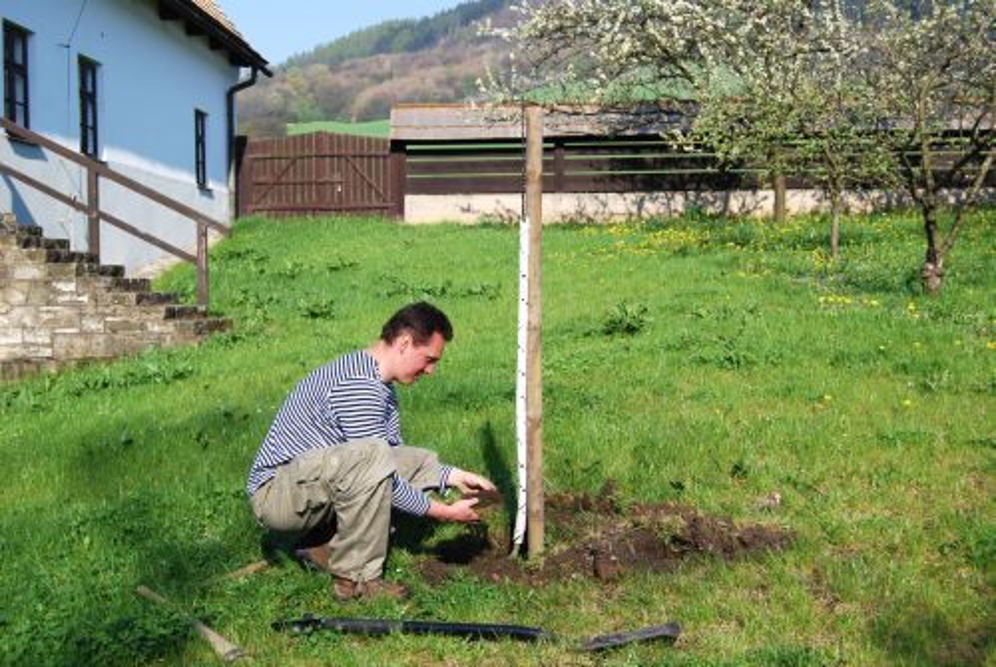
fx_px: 1413
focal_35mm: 51
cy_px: 334
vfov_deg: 26.6
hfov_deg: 38.8
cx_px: 498
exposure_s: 1/250
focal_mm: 34
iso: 100
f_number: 8
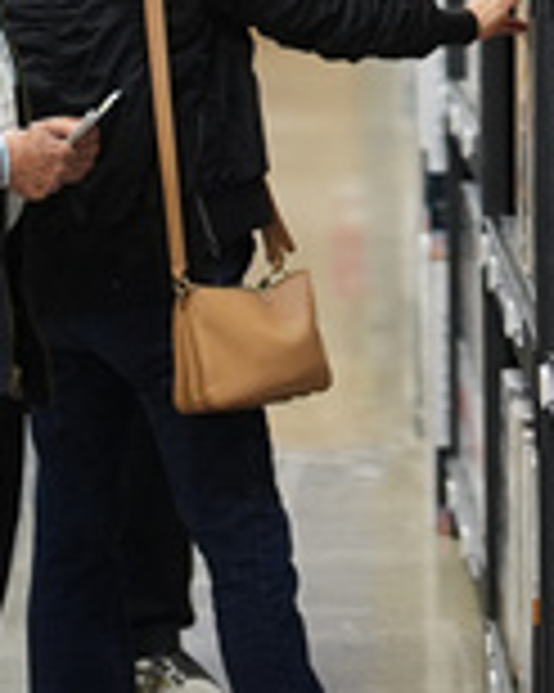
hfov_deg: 4.9
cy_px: -353
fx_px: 6401
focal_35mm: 312
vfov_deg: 6.1
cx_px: 568
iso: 640
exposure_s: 1/400
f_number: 1.2
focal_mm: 50
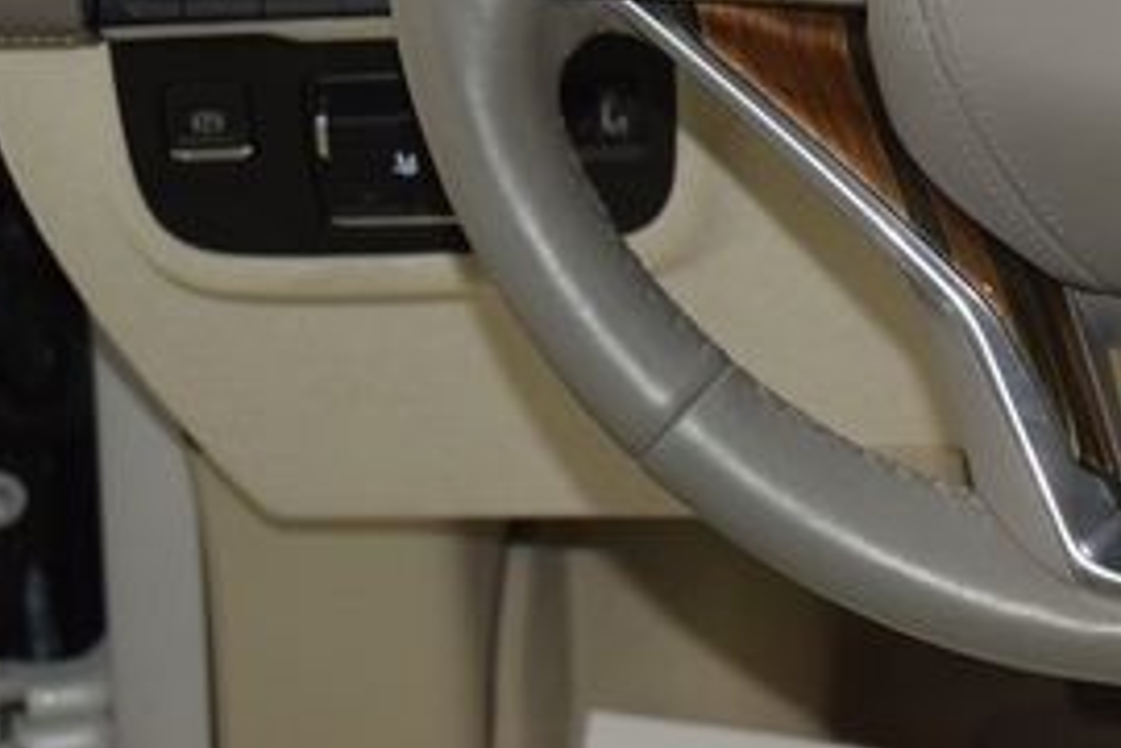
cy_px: -127
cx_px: 1196
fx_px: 3431
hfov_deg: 18.0
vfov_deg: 12.2
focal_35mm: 110
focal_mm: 31
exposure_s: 1/60
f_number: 4
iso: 800
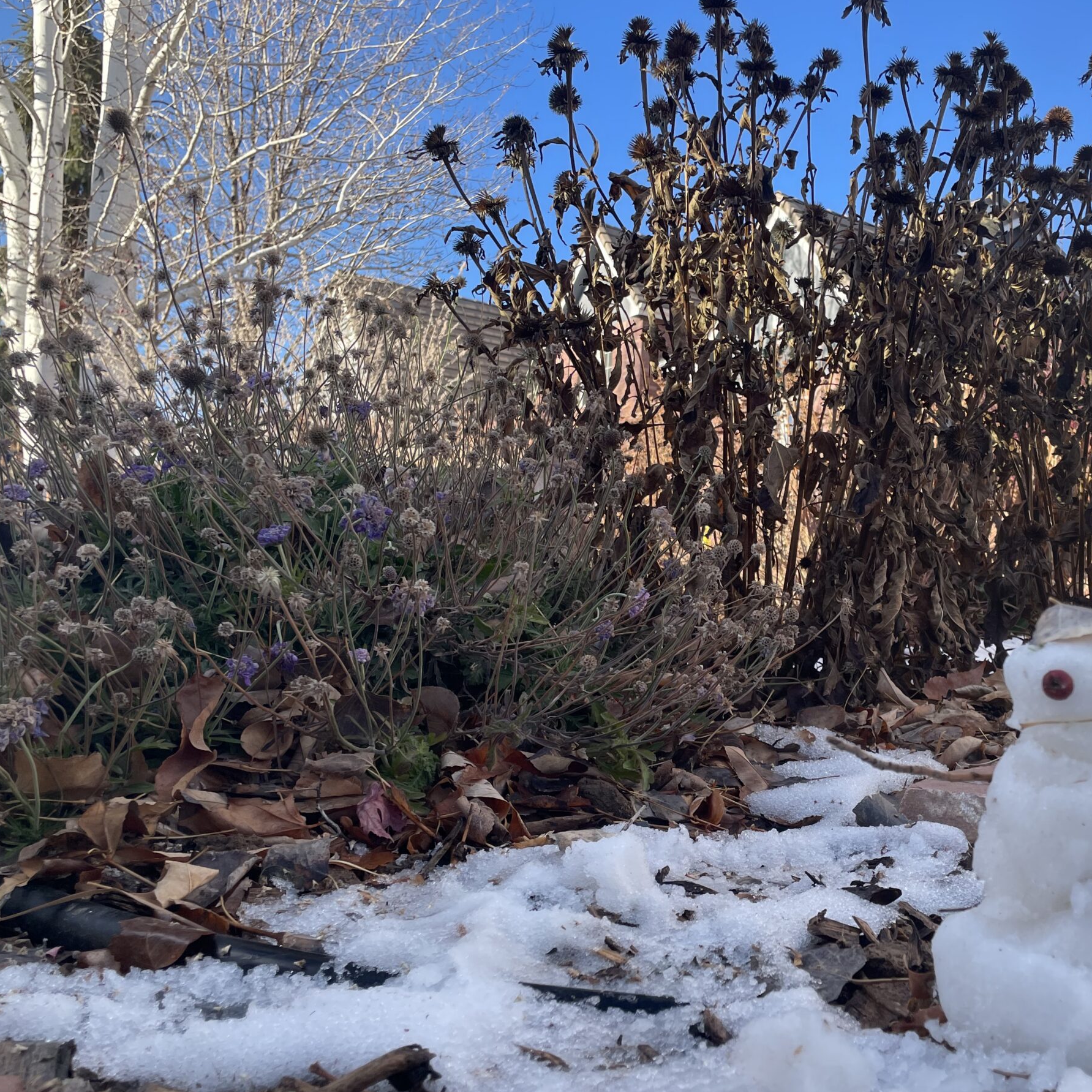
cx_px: 723
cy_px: 526
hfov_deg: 48.9
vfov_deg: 49.7
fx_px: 1178
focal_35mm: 33
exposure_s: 1/729
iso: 32
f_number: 1.6
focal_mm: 4.2
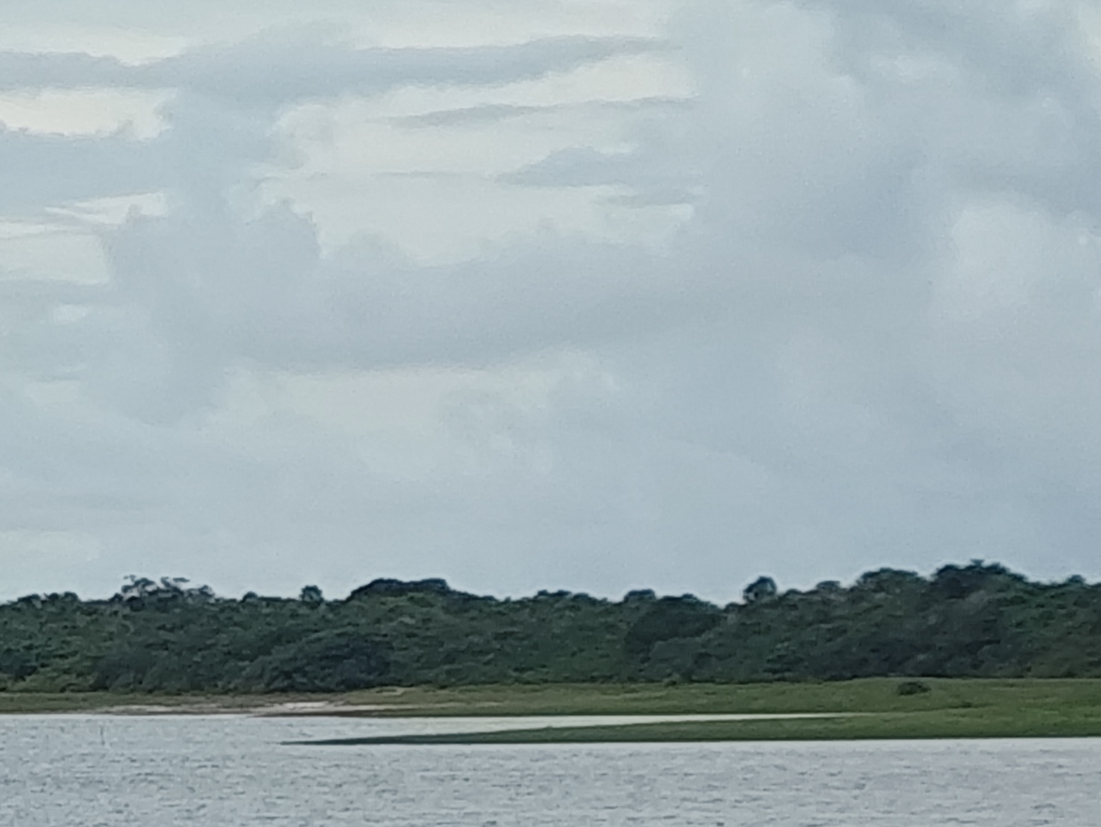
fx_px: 9866
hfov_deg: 6.3
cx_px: -915
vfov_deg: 4.8
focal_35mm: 310
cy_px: 867
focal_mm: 4.71
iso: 50
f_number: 1.79
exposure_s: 1/295
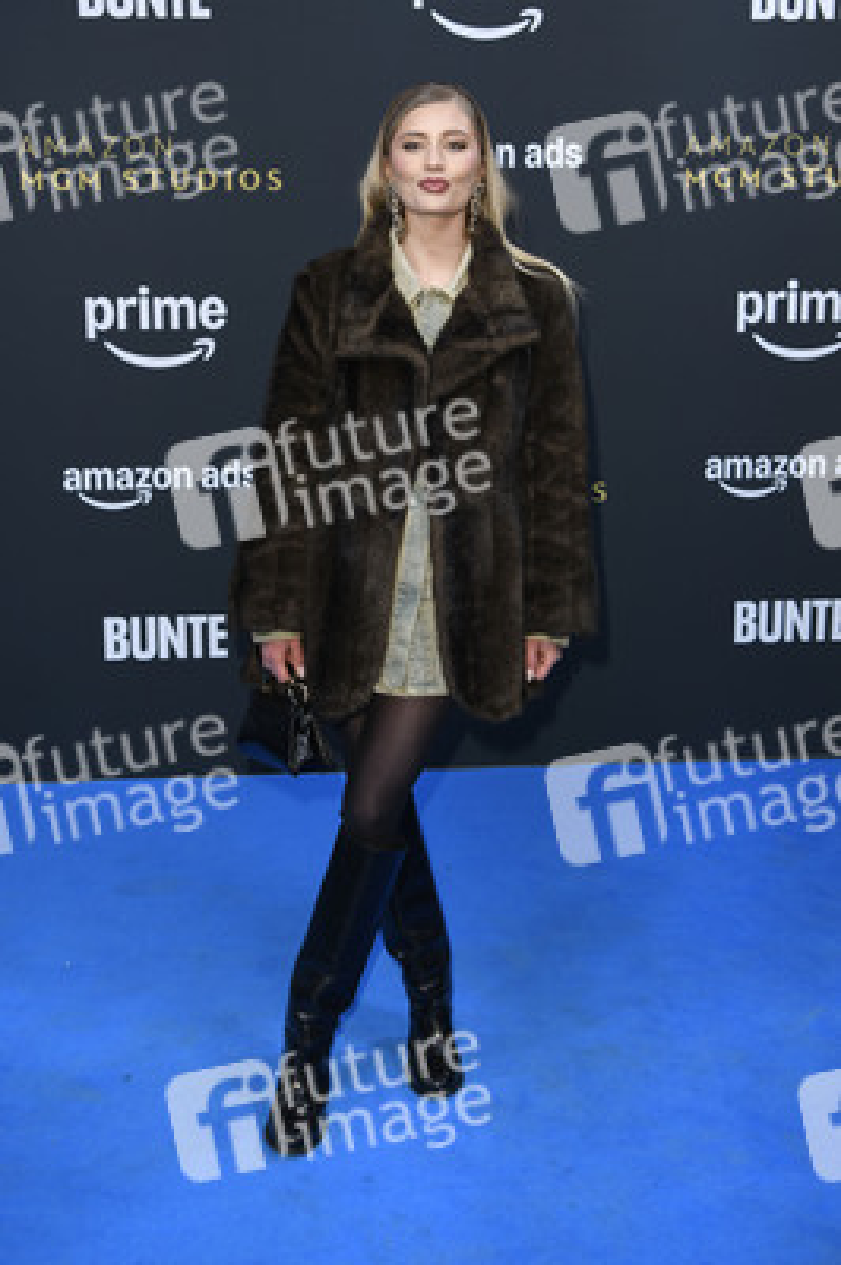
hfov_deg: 35.0
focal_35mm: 38
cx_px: 420
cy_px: 632
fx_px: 1334
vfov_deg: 50.7
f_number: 4
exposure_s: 1/500
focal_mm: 38
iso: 400
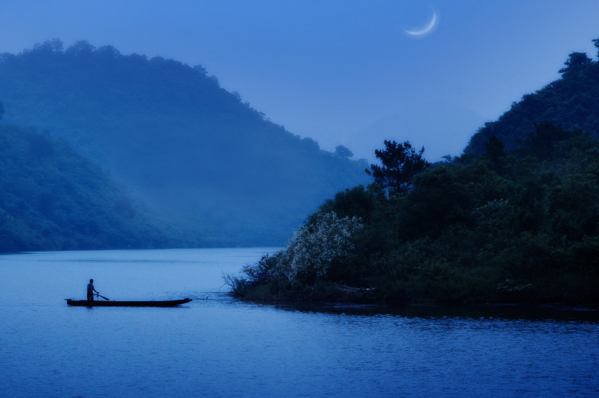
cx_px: 254
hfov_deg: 14.0
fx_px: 2437
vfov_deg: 9.3
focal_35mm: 147
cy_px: 227
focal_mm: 75
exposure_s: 1/80
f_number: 8
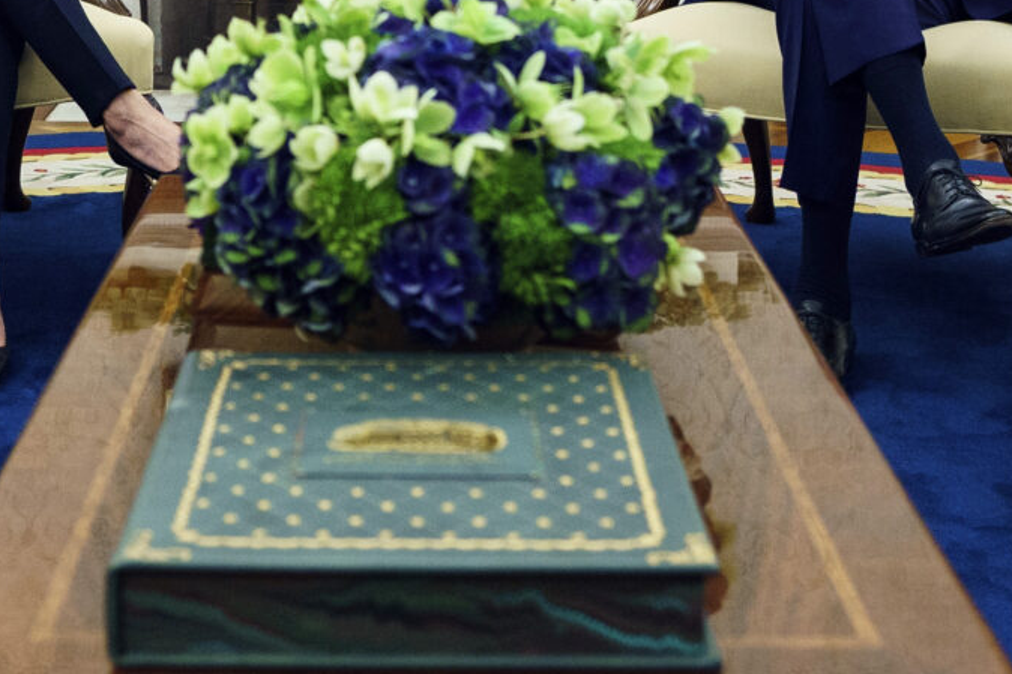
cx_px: 380
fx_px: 2136
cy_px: -314
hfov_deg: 26.6
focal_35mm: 76
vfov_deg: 16.5
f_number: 2.8
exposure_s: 1/250
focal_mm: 20
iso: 2000
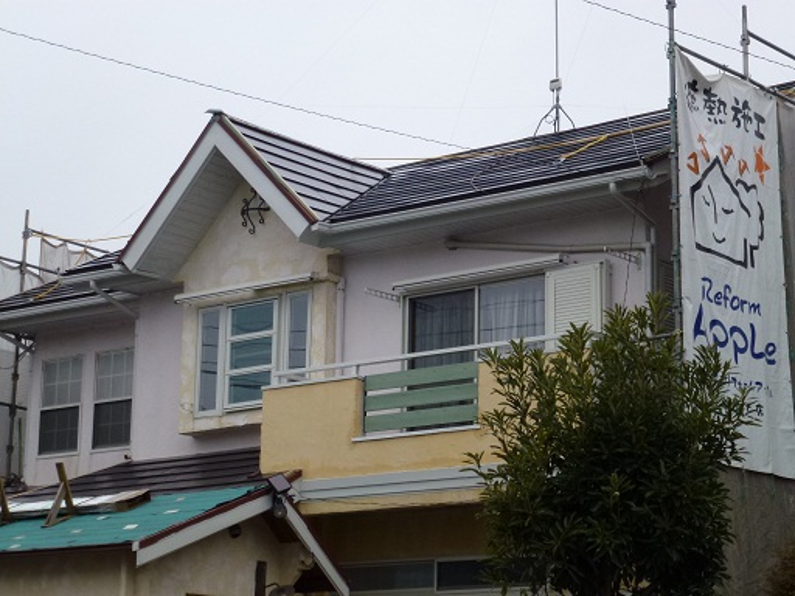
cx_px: 398
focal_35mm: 89
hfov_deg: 22.0
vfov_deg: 16.6
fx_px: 2044
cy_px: 298
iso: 200
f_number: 4.9
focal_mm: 16
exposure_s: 1/80
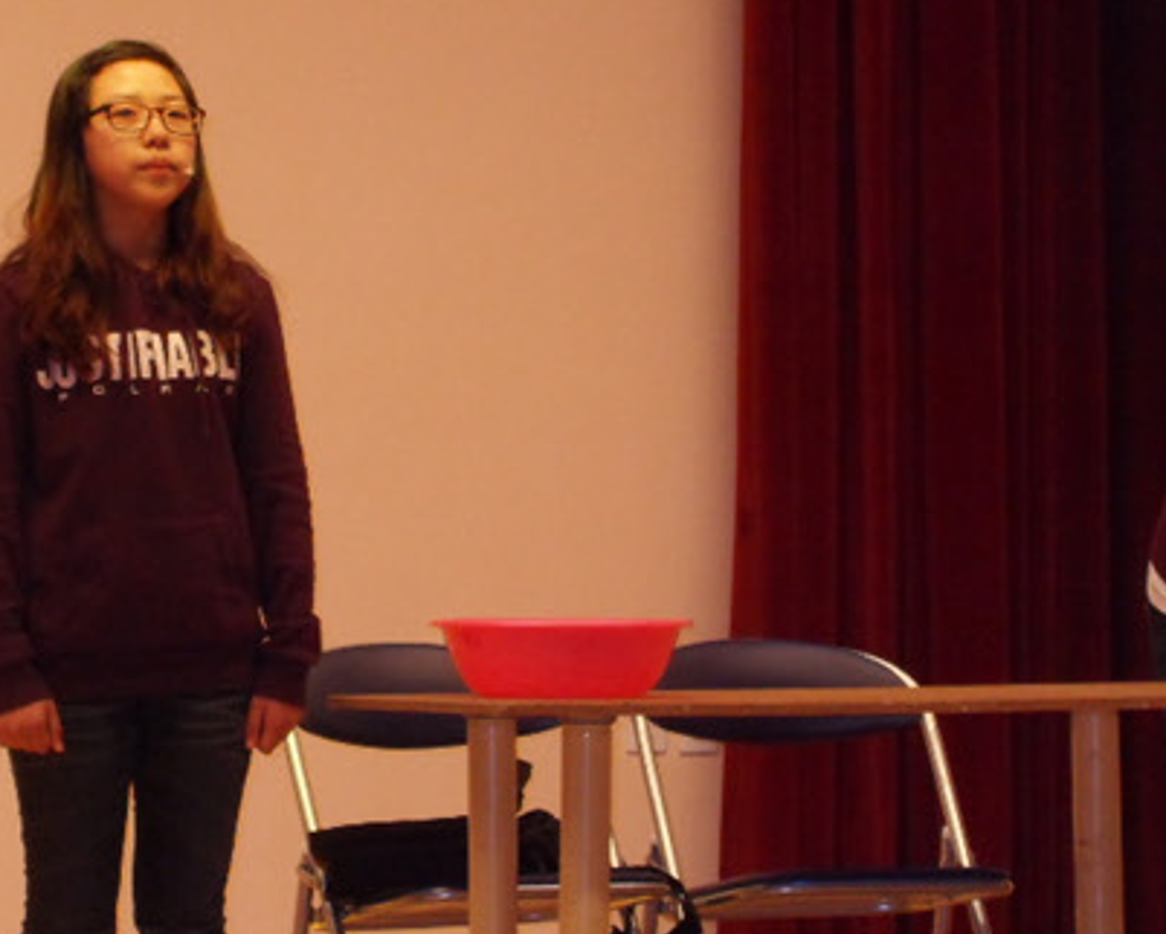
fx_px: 6836
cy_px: 571
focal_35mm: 198
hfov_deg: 9.7
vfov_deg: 7.8
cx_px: 670
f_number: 5.7
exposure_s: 1/90
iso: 400
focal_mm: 21.6
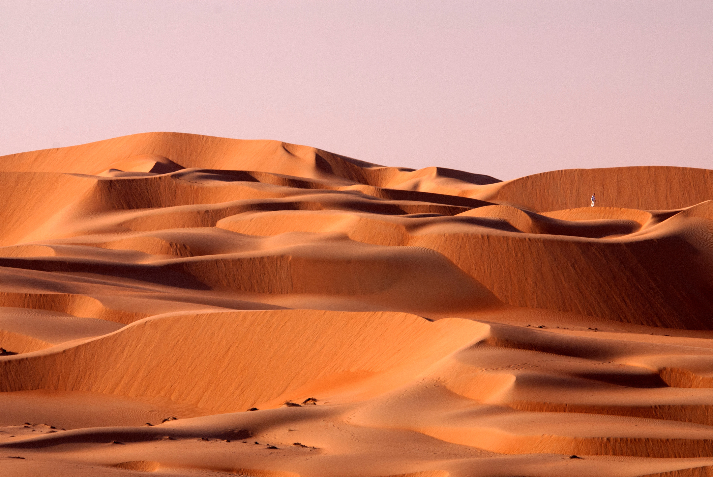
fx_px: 7060
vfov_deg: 3.9
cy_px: 257
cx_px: 350
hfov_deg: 5.8
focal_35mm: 356
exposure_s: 1/80
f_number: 11
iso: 200
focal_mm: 220
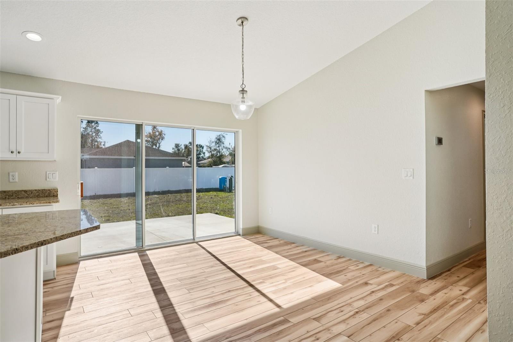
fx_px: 285
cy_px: 171
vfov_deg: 61.9
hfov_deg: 84.0
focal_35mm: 20
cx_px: 256
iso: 100
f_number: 9
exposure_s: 1/100
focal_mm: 20
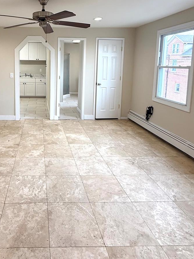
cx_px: 42
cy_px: 81
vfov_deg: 69.1
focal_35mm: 24
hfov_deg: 53.5
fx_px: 179
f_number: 2.2
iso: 100
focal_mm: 2.22
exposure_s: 1/120
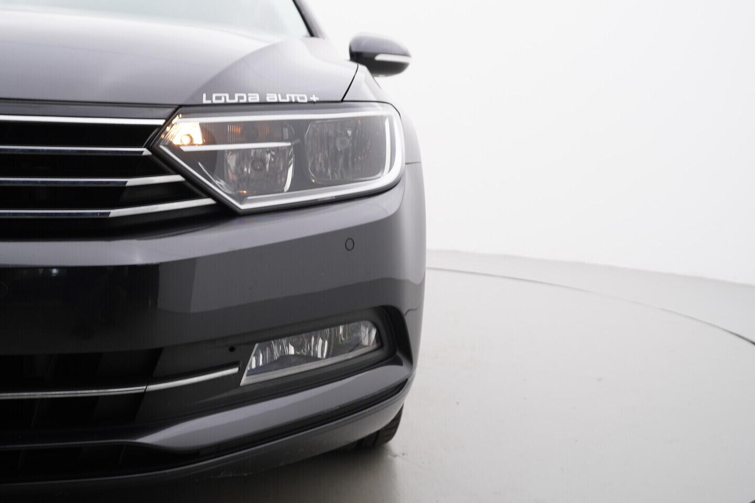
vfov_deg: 36.9
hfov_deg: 53.1
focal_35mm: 36
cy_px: 252
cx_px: 378
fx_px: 755
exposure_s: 1/60
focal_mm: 24
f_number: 4
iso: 125
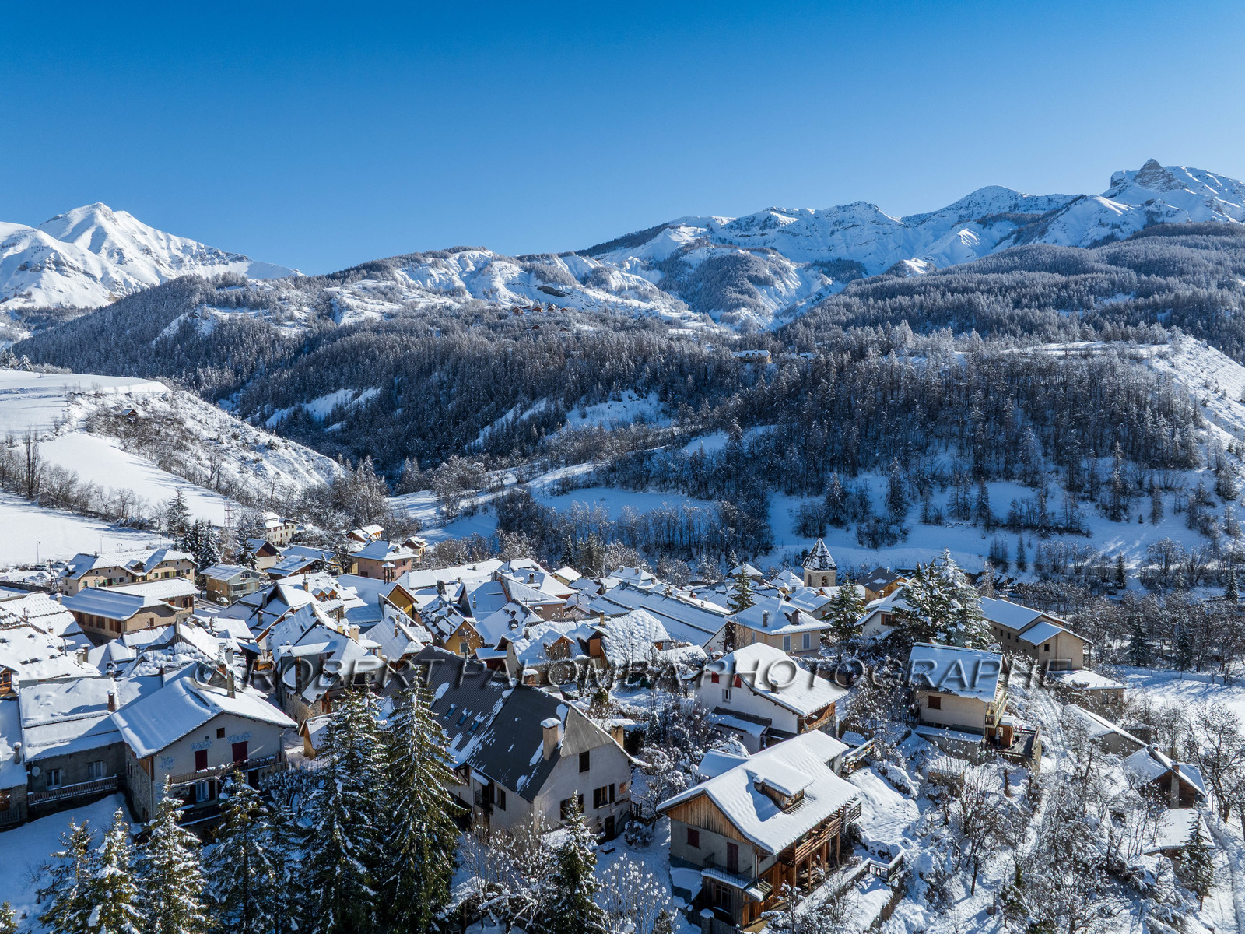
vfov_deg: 56.8
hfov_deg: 71.6
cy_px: 467
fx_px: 863
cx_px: 622
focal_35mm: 24
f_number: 10
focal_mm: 12.3
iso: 100
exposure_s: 1/200
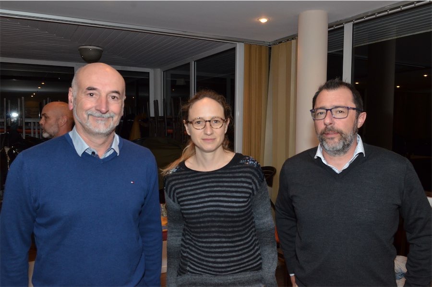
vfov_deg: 43.5
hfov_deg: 62.0
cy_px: 144
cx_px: 216
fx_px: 359
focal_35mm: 30
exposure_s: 1/60
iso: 1250
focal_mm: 20
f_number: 8
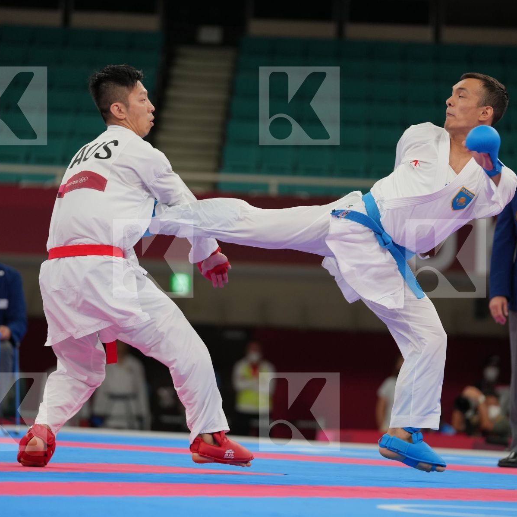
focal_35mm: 189
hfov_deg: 9.3
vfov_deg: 9.3
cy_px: 258
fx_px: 3194
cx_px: 299
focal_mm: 148
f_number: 2.8
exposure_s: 1/1000
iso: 500
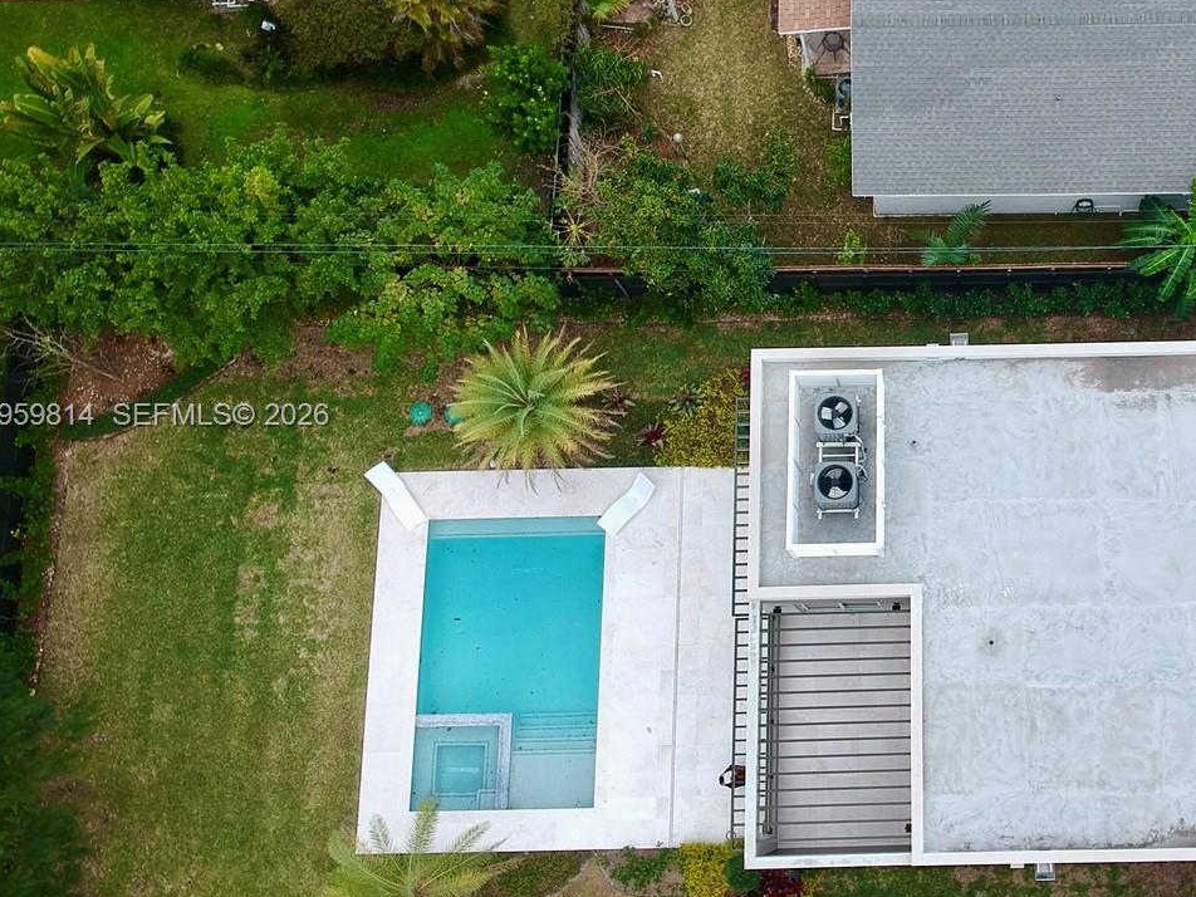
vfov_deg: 34.3
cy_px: 417
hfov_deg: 42.9
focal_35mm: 42
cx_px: 943
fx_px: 1451
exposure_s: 1/320
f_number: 2.6
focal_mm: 4.49
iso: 100
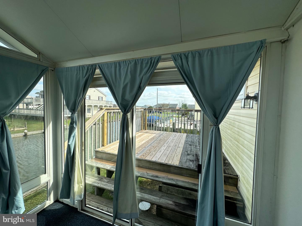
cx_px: 151
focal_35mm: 14
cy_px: 113
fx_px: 122
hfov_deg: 102.1
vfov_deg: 85.7
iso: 40
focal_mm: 2.22
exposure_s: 1/940
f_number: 2.2
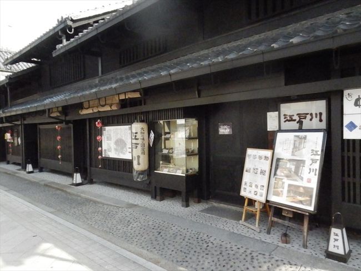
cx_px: 180
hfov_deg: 69.4
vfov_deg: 54.8
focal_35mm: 25
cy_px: 136
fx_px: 261
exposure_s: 1/1600
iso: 3200
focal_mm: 4.5
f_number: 6.4
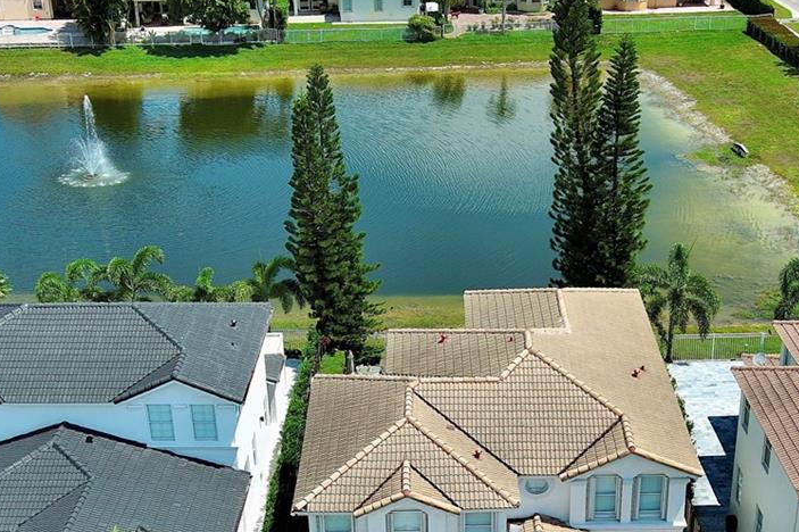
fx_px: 1464
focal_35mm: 66
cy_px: 483
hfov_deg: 30.4
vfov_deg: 20.2
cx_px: 478
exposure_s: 1/1560
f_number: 2.8
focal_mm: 10.57
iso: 101
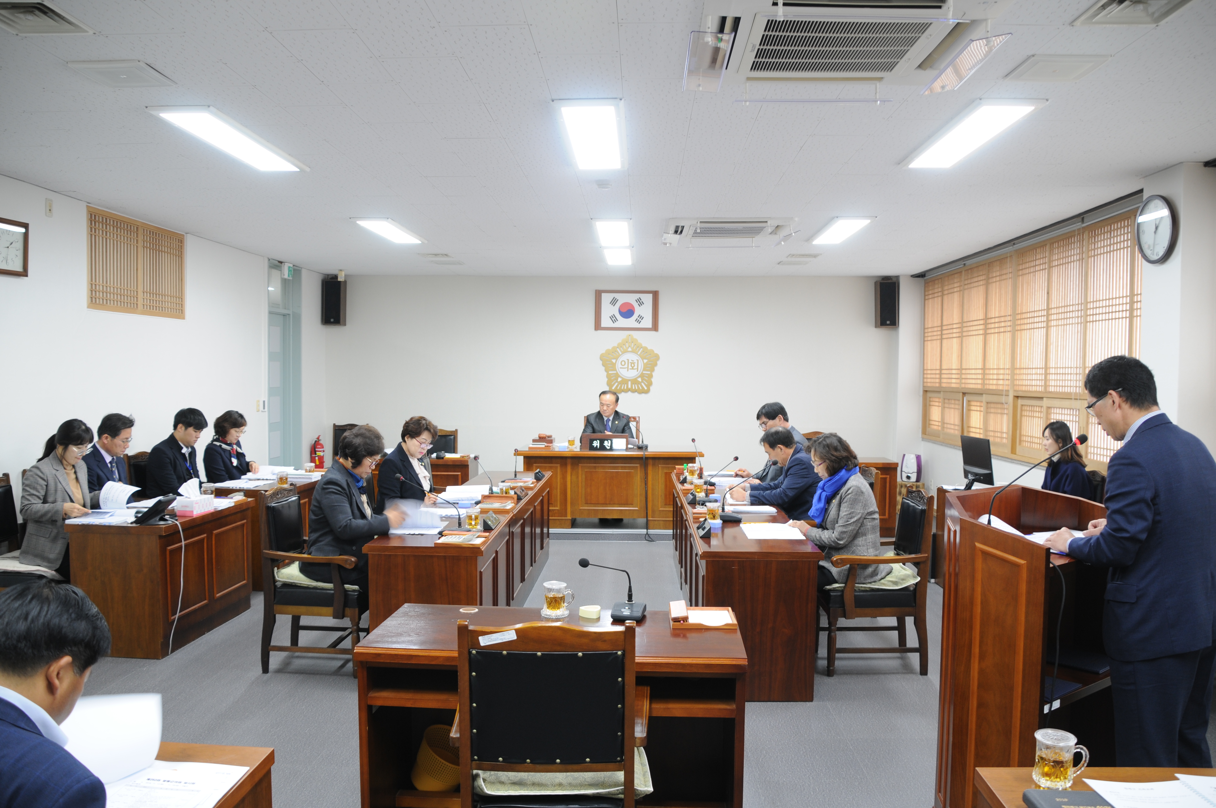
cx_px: 608
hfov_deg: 67.4
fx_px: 911
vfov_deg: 47.8
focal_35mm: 27
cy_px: 404
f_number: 3.5
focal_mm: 18
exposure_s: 1/10
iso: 200
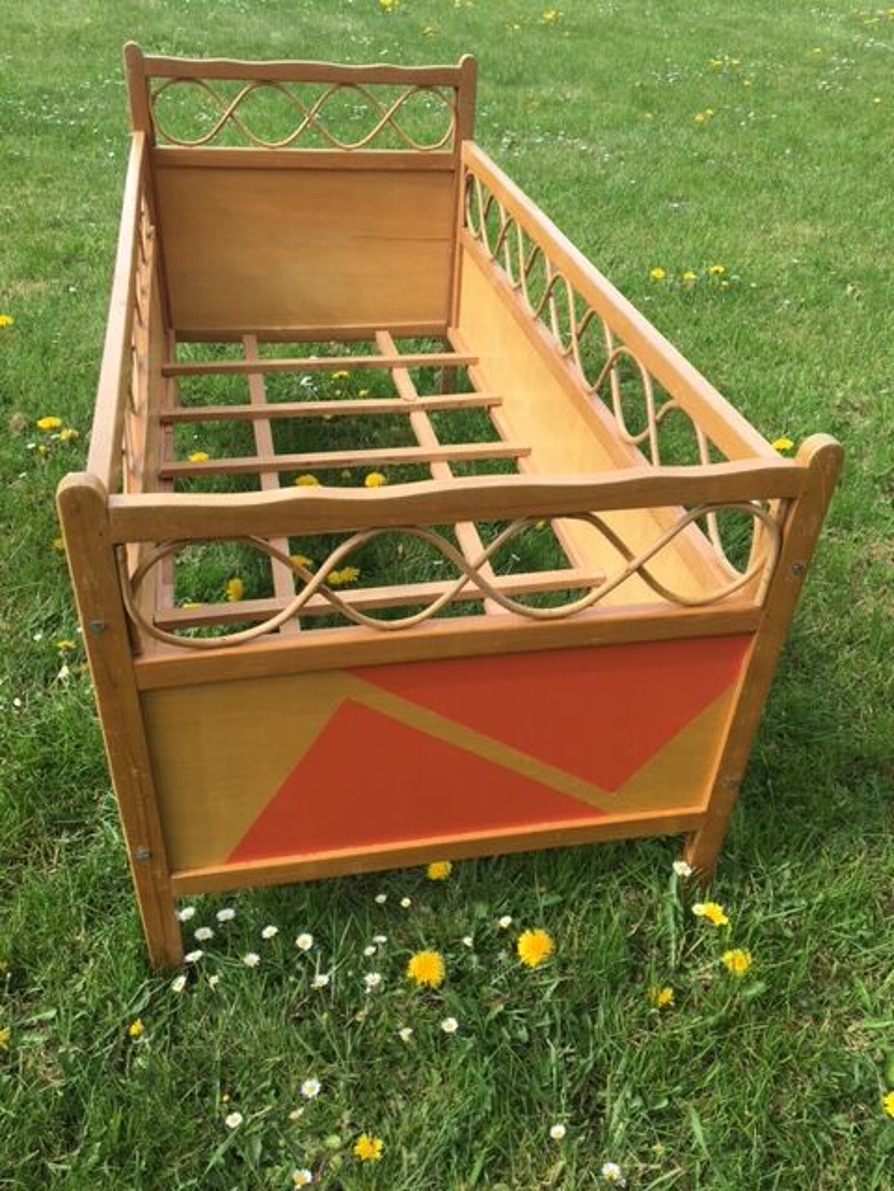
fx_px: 999
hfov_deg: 48.2
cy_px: 596
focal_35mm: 29
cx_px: 447
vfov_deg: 61.7
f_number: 2.2
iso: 25
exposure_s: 1/411
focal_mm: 4.15
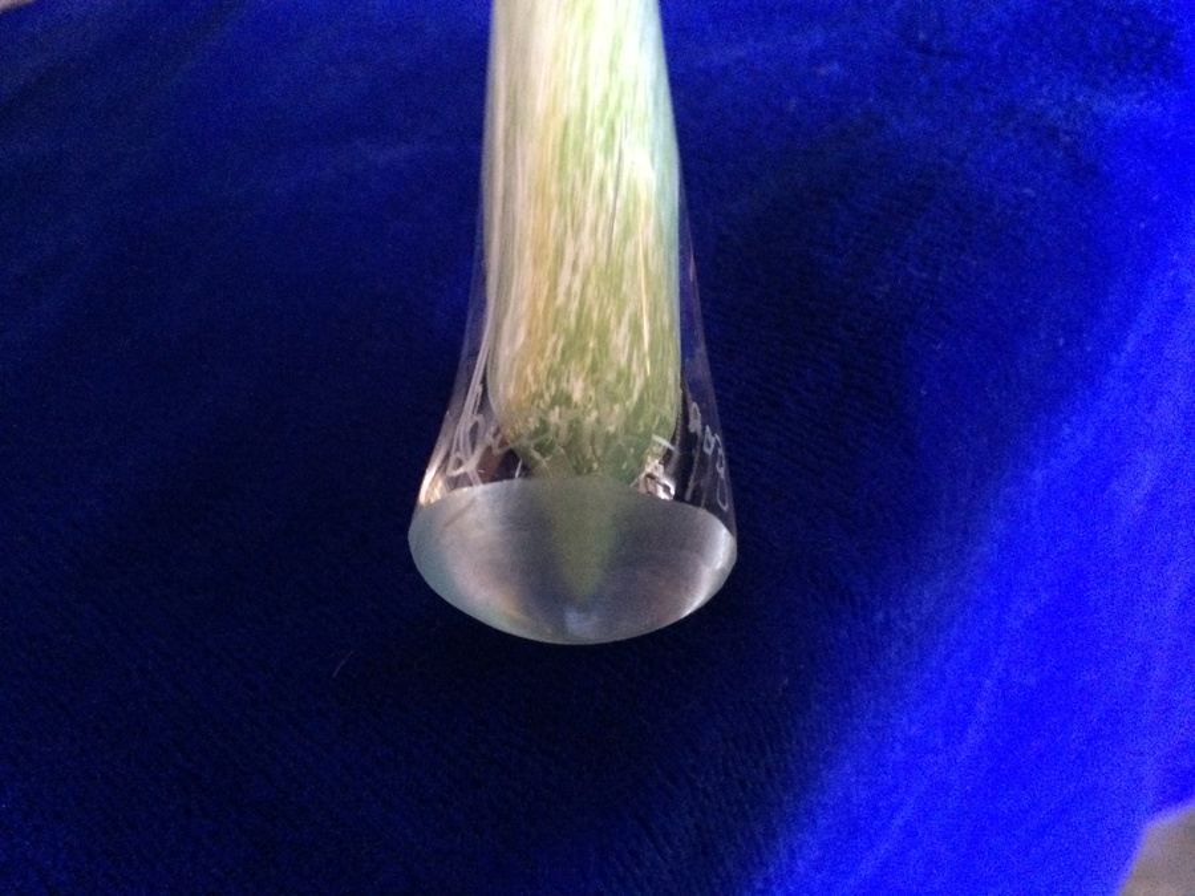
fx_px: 1036
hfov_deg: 60.0
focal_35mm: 30
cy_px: 448
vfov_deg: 46.8
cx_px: 598
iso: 500
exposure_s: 1/15
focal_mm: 4.12
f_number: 2.2
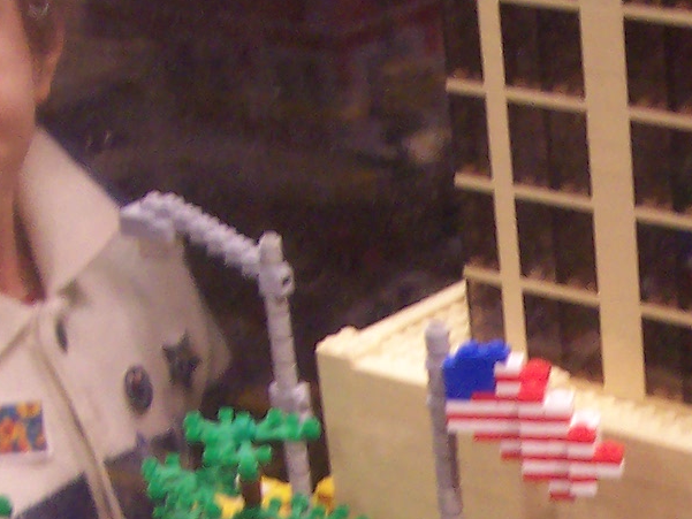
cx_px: 804
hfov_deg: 15.3
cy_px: 703
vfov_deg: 11.5
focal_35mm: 125
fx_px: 2499
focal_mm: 5.6
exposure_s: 1/20
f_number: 2.8
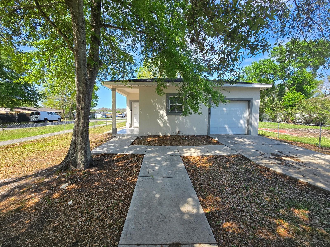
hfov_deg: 106.2
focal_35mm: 13
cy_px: 124
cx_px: 165
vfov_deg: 89.9
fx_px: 124
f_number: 2.2
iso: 50
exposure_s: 1/694
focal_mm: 2.2
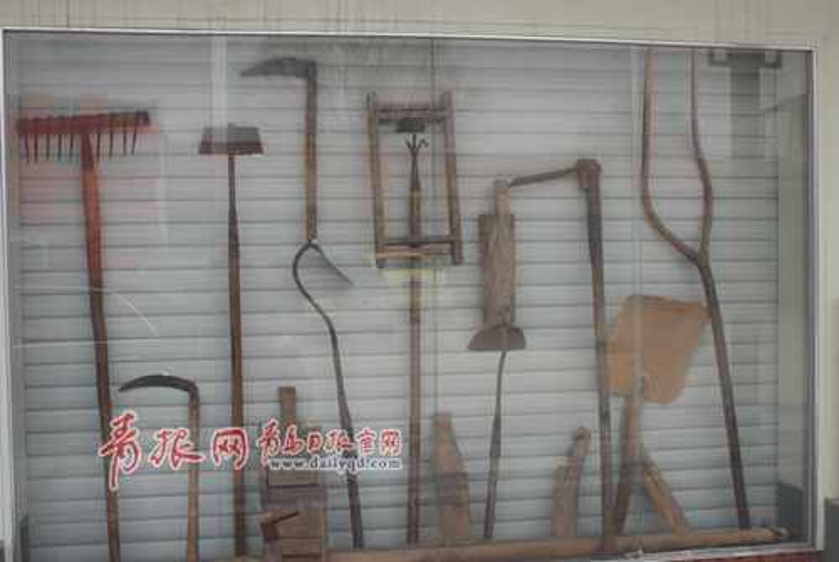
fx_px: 980
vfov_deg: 32.0
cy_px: 281
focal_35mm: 42
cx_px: 420
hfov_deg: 46.3
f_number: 7.1
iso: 100
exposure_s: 1/100
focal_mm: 28
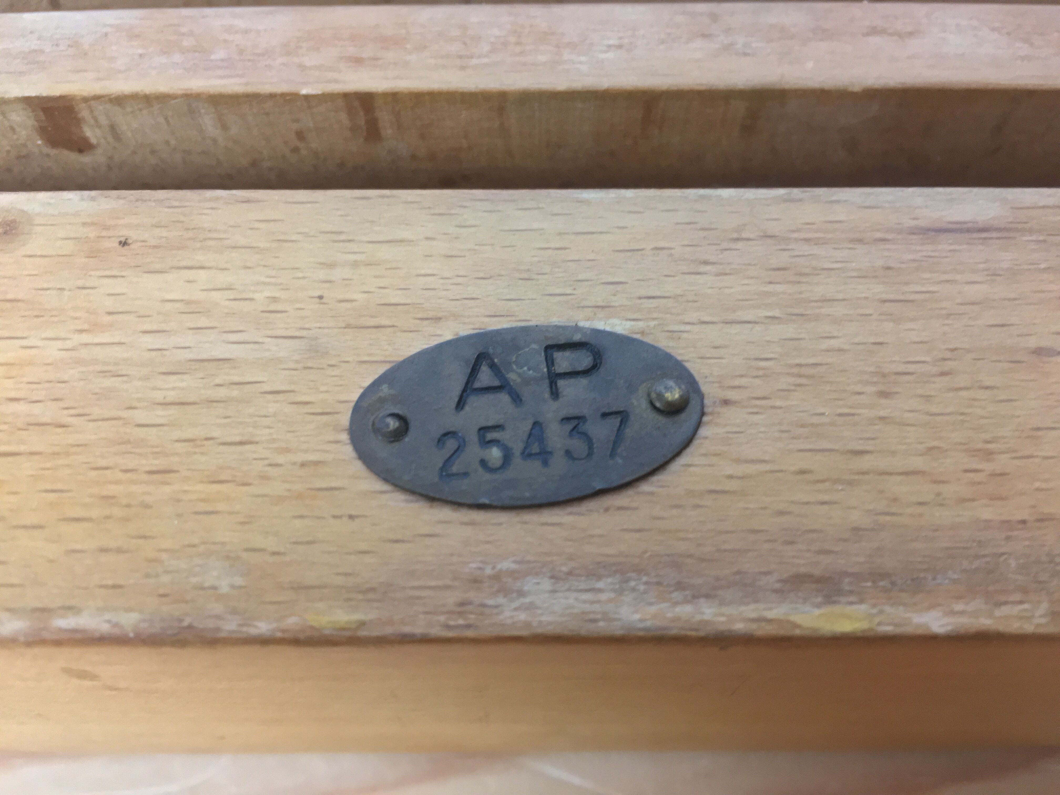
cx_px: 530
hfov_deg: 61.7
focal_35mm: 29
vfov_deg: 48.2
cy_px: 398
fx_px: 888
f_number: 2.2
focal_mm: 4.15
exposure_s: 1/33
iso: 125
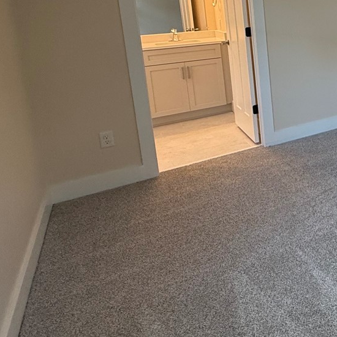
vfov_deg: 42.8
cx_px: 458
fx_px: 397
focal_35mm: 36
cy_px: 44
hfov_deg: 32.2
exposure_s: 1/120
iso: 200
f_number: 2.2
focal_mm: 2.22
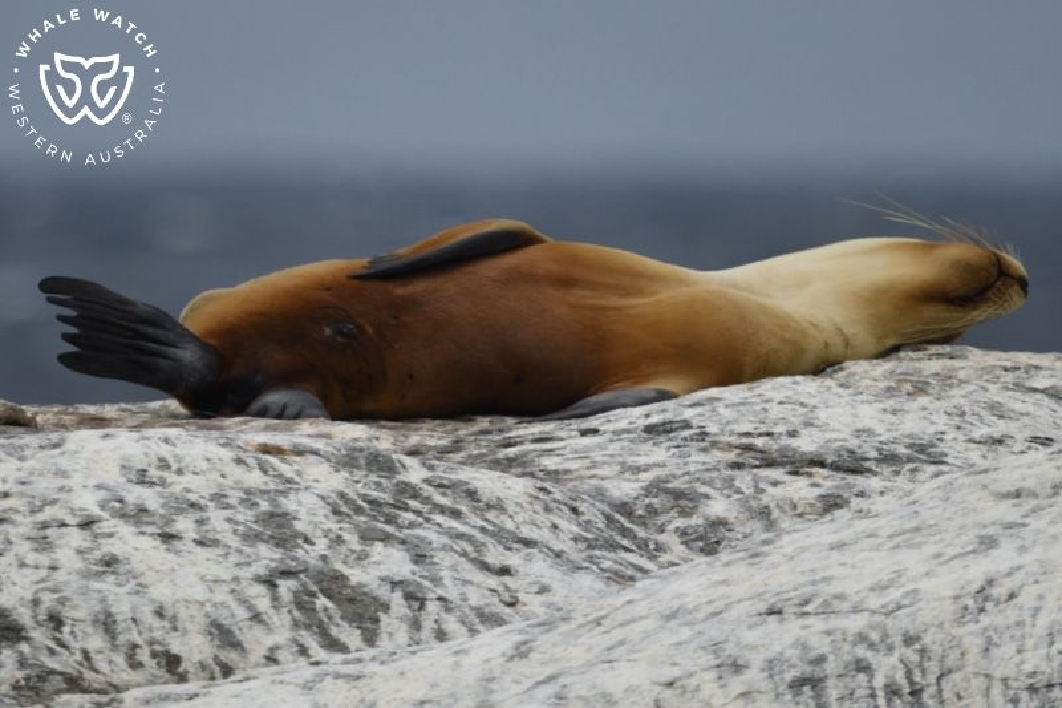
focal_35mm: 600
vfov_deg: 2.3
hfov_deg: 3.4
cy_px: 354
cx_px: 531
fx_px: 17695
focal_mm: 600
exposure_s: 1/8000
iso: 720
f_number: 6.3
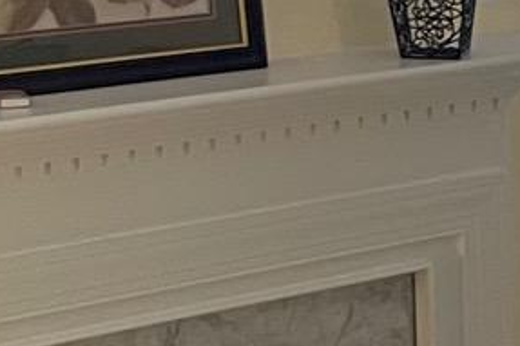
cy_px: 259
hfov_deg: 9.8
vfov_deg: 7.1
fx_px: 2786
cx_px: 1109
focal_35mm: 193
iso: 100
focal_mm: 4.2
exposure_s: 1/60
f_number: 1.6
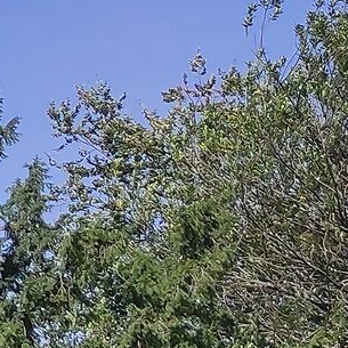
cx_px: -707
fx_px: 1979
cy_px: 264
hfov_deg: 8.4
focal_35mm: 174
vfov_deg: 10.0
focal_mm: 5.43
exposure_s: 1/2326
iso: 100
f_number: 1.89
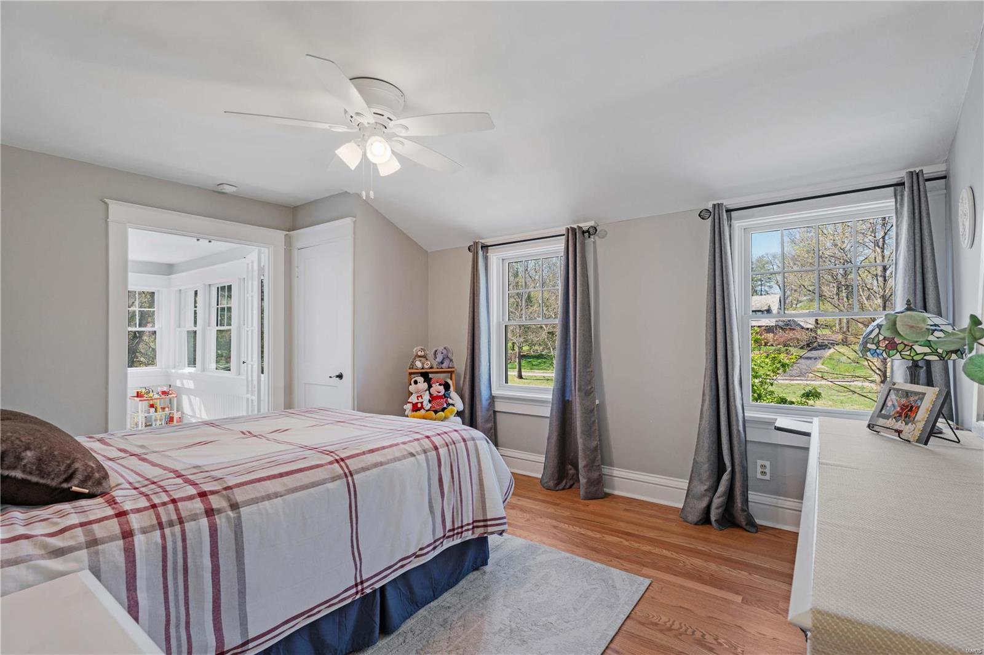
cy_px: 328
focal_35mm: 16
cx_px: 492
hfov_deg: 96.8
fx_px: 437
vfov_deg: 73.7
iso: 250
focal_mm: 16
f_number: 7.1
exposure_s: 1/30
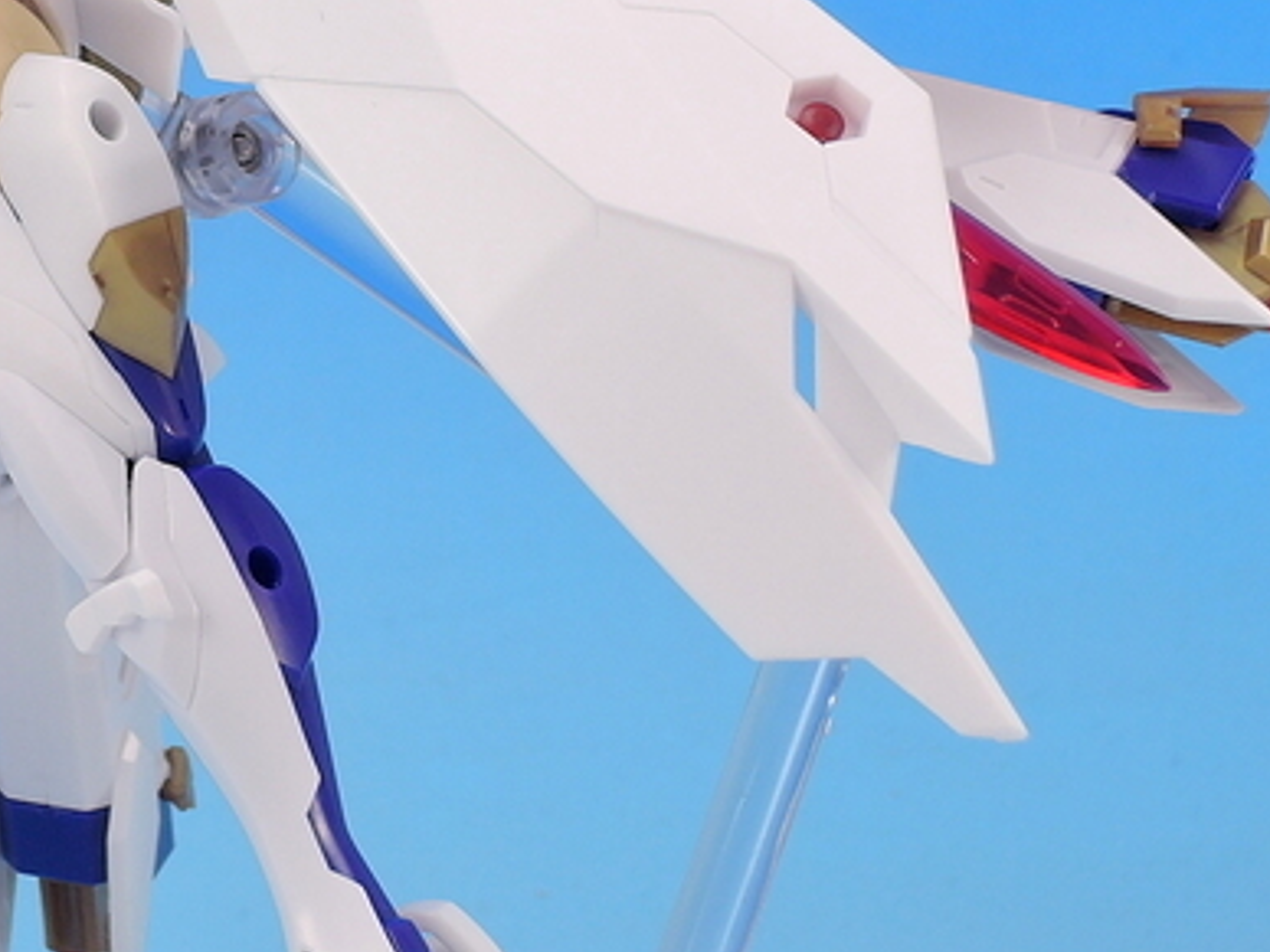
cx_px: 20
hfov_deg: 9.9
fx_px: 7264
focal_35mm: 198
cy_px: 36
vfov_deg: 7.5
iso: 80
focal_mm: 16
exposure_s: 1/6
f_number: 5.2
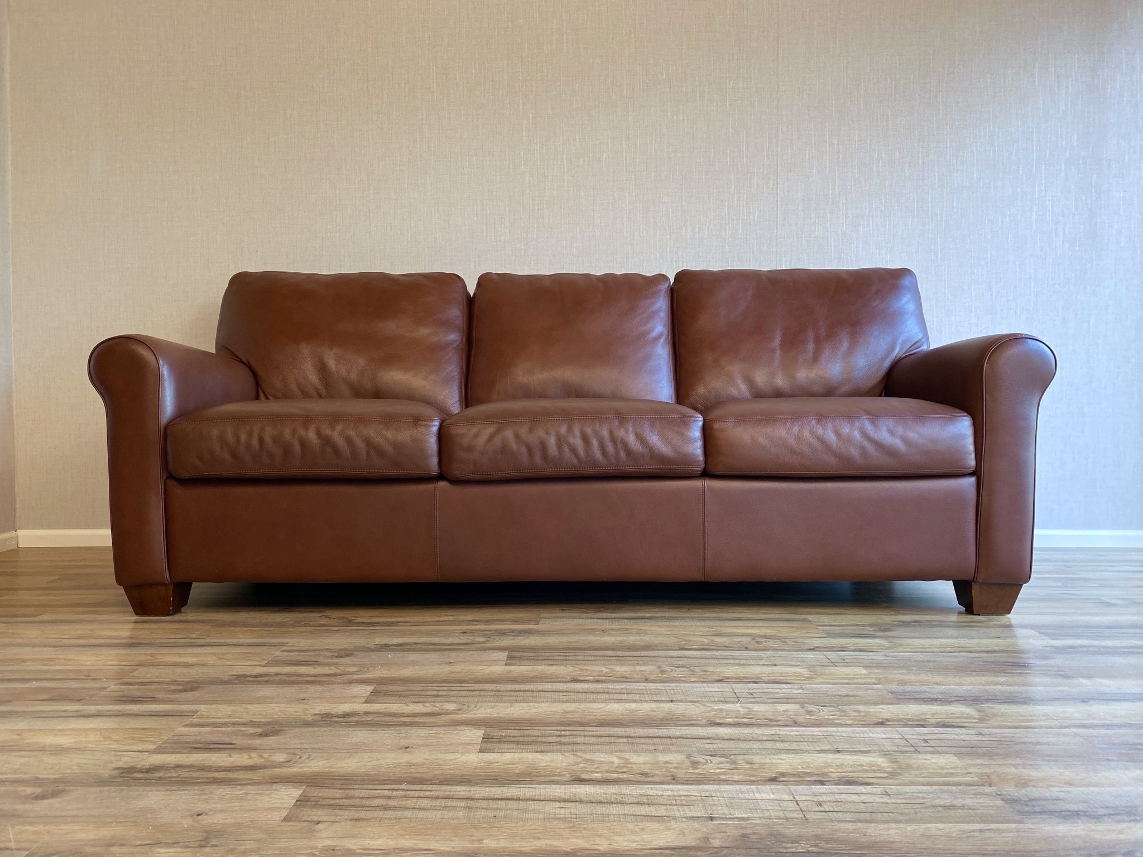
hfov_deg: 67.3
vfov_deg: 53.1
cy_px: 428
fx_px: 859
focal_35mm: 26
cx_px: 572
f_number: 1.8
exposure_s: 1/60
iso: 100
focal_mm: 4.25
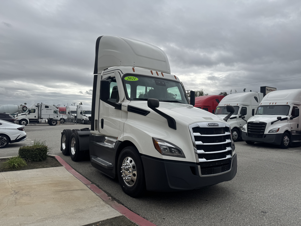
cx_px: 150
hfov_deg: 71.6
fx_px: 209
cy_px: 113
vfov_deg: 56.8
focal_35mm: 24
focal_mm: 6.76
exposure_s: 1/5814
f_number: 1.78
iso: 80
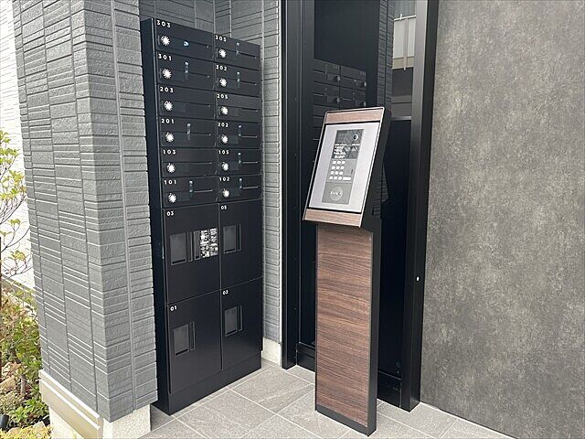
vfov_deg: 53.1
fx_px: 439
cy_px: 220
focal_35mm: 26
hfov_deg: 67.3
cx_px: 292
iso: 64
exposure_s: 1/122
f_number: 1.6
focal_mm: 5.1
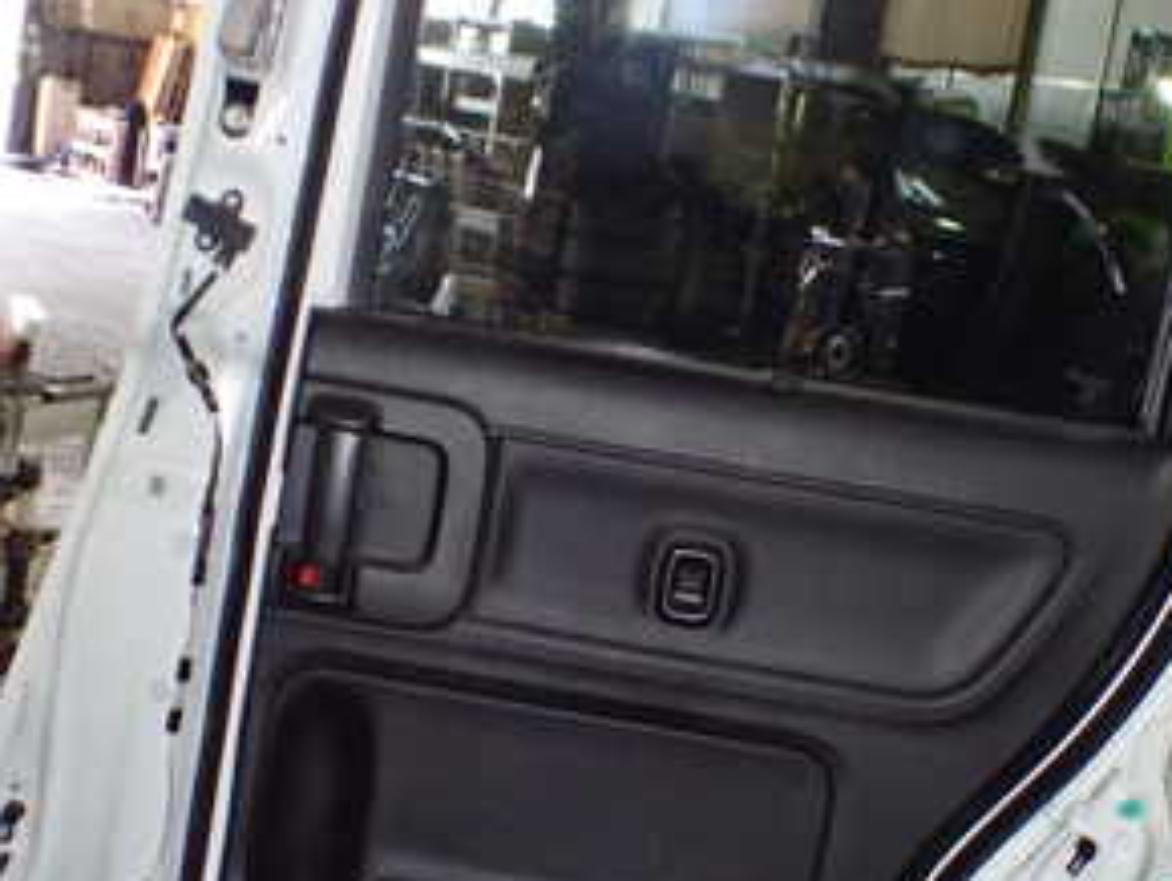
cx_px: 691
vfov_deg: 23.7
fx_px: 2101
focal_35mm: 62
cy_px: 481
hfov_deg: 31.1
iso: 800
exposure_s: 1/30
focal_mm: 5.4
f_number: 6.3
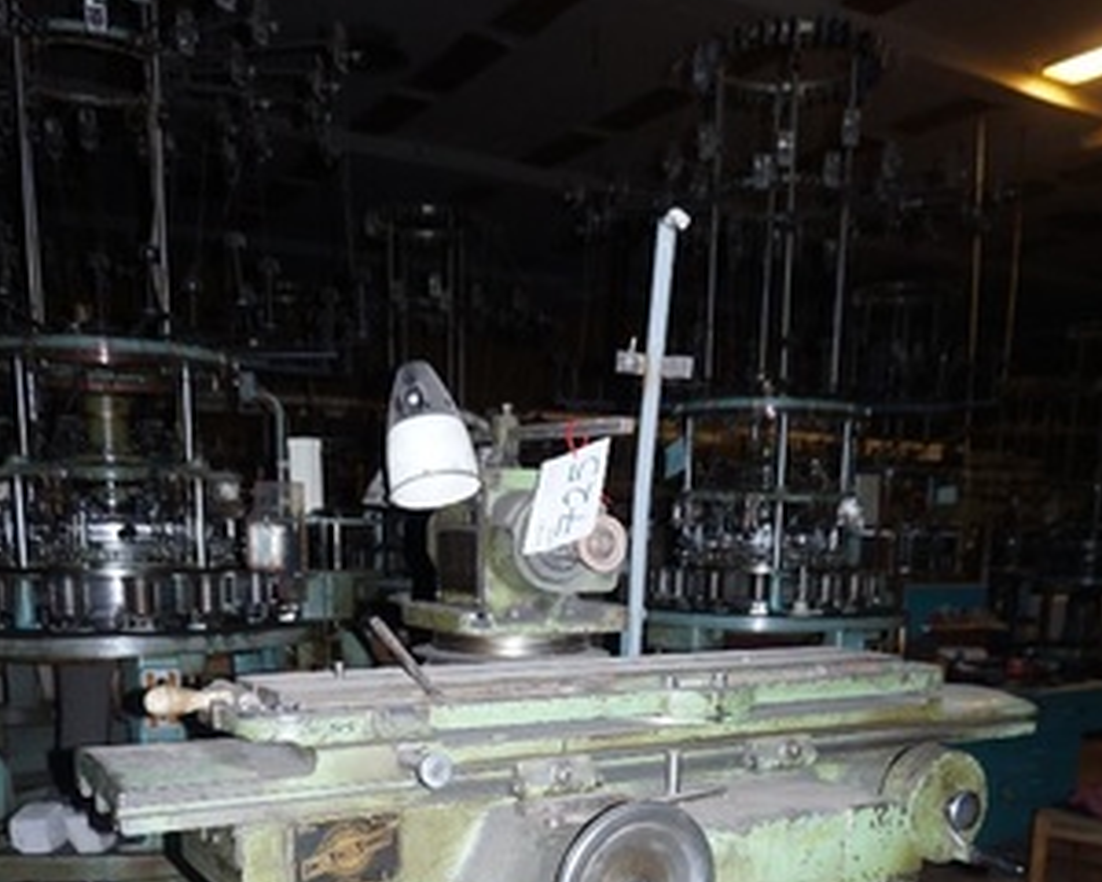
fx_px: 1174
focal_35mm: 36
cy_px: 808
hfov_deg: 50.3
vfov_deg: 38.1
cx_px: 551
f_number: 3.5
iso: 1000
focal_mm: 16
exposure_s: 1/60
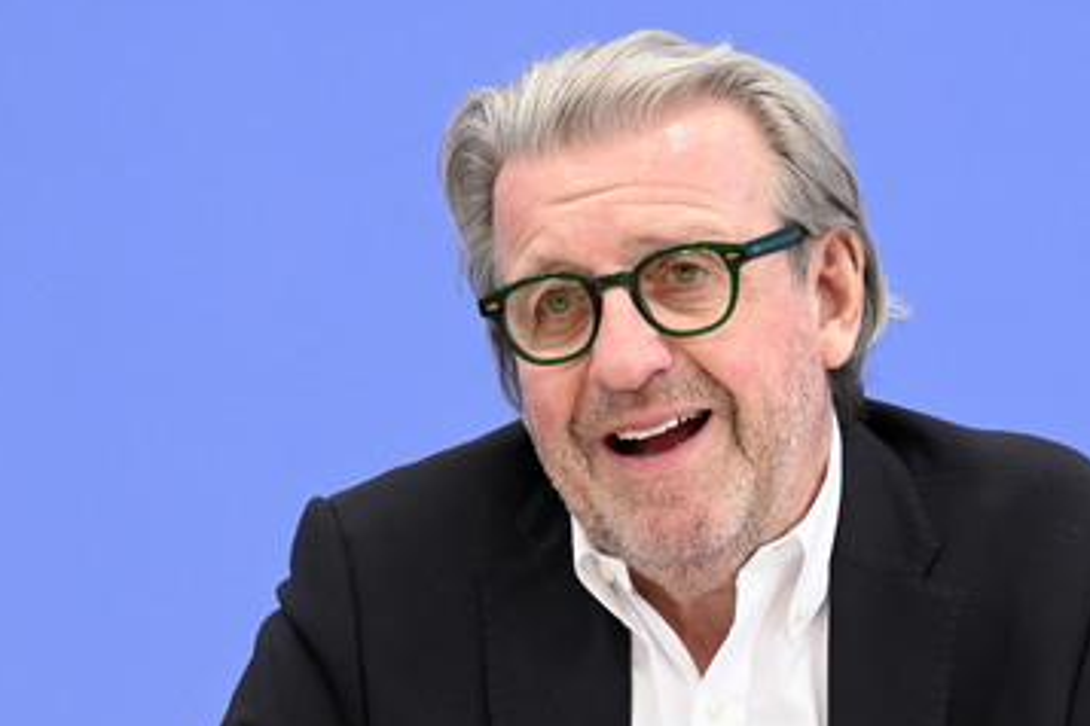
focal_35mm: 120
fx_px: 3633
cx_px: 667
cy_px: 439
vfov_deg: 11.4
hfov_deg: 17.0
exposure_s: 1/400
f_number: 6.3
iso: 5000
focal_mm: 95
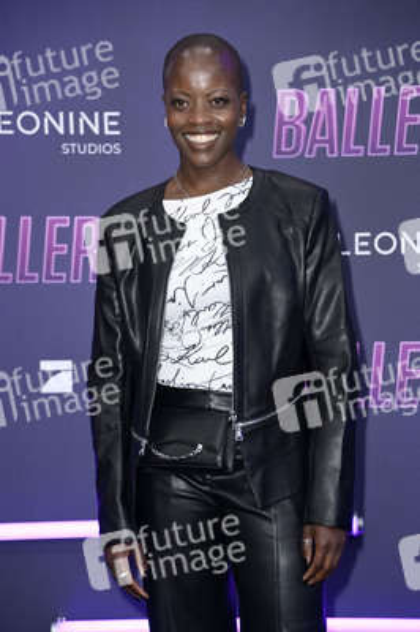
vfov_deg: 16.4
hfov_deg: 10.9
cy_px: 316
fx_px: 2191
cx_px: 210
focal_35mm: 125
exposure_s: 1/250
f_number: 5.6
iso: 500
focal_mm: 125
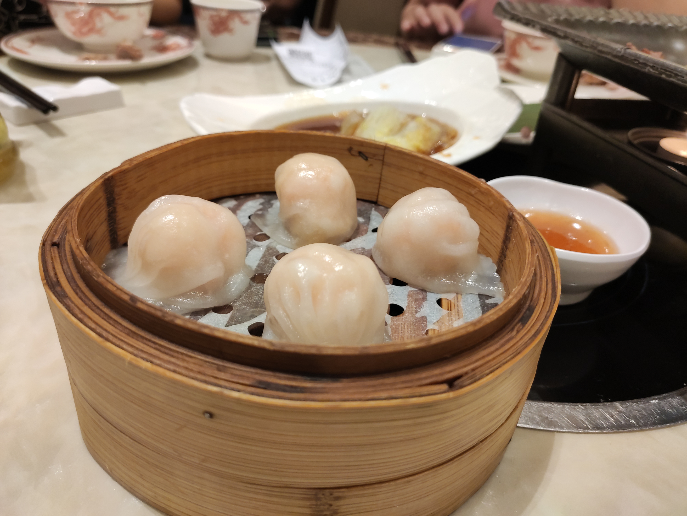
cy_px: 258
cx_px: 344
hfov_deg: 67.3
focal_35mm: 26
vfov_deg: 53.1
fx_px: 516
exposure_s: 1/33
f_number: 1.75
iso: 251
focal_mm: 4.77
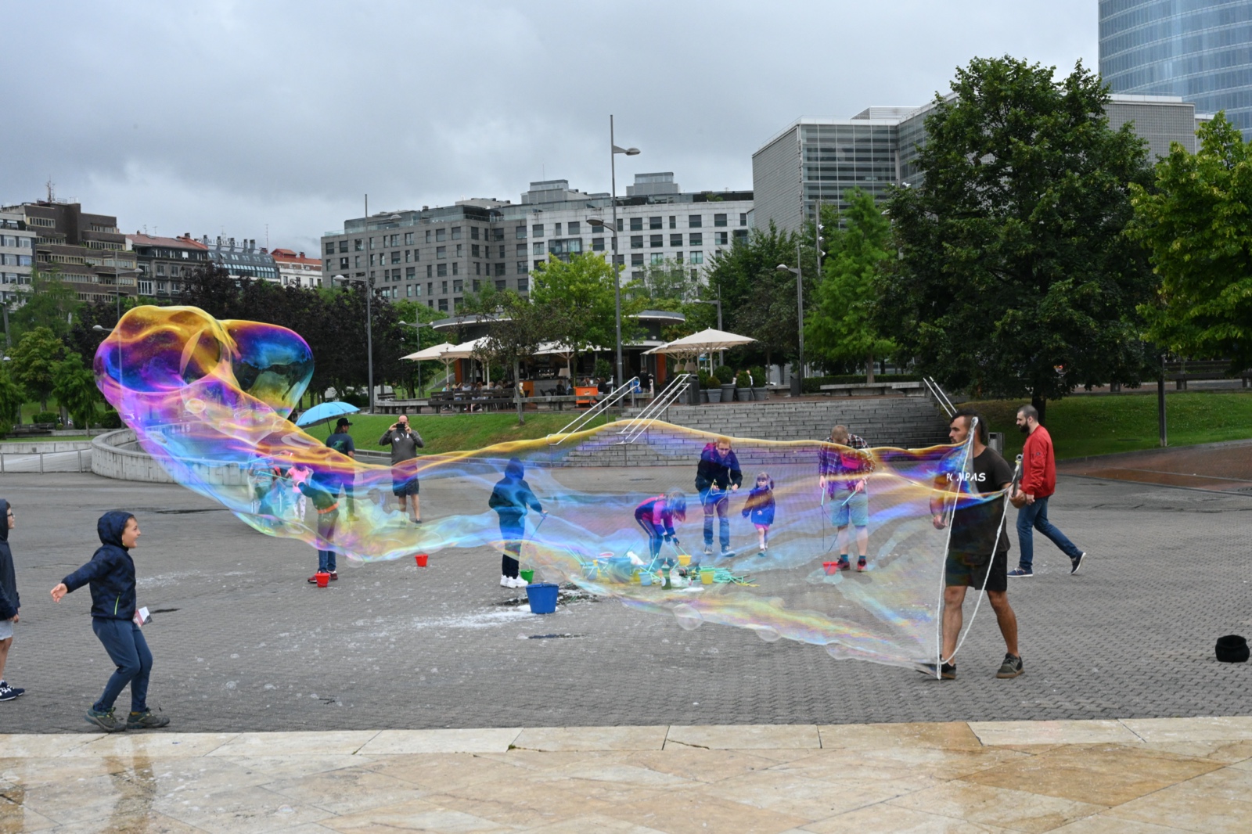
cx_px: 626
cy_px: 417
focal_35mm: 42
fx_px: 1460
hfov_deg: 46.4
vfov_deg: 31.9
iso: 3200
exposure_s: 1/640
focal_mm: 42
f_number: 16
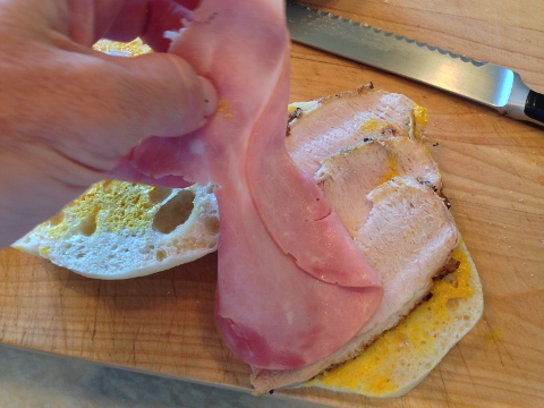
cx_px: 272
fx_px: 519
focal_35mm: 33
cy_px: 204
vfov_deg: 42.9
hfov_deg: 55.4
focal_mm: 4.12
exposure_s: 1/20
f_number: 2.4
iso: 64
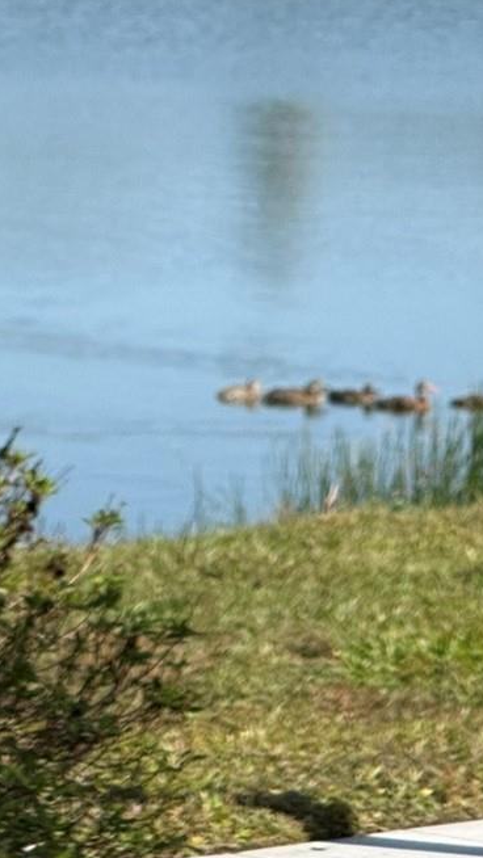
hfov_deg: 3.8
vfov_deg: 6.7
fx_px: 7284
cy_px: 228
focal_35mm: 320
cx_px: -173
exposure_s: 1/1395
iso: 50
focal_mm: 15.66
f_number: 2.8
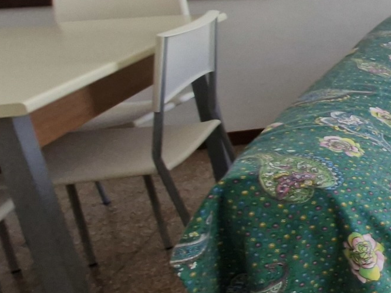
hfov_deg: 21.2
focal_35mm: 50
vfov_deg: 28.3
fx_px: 565
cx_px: 734
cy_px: 49
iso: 100
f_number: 2.2
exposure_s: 1/50
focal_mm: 1.74
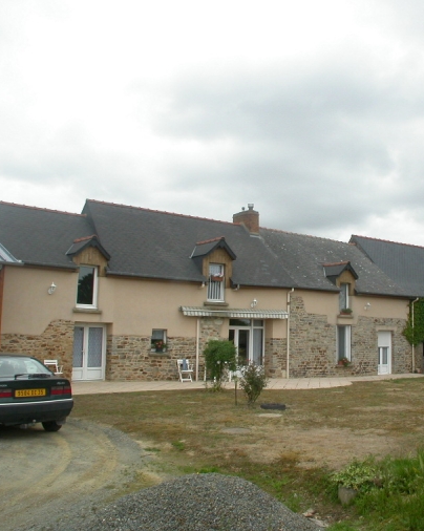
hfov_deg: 27.9
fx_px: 848
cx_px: 290
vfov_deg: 34.8
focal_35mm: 54
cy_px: 267
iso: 100
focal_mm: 8.6
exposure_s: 1/196
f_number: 6.1
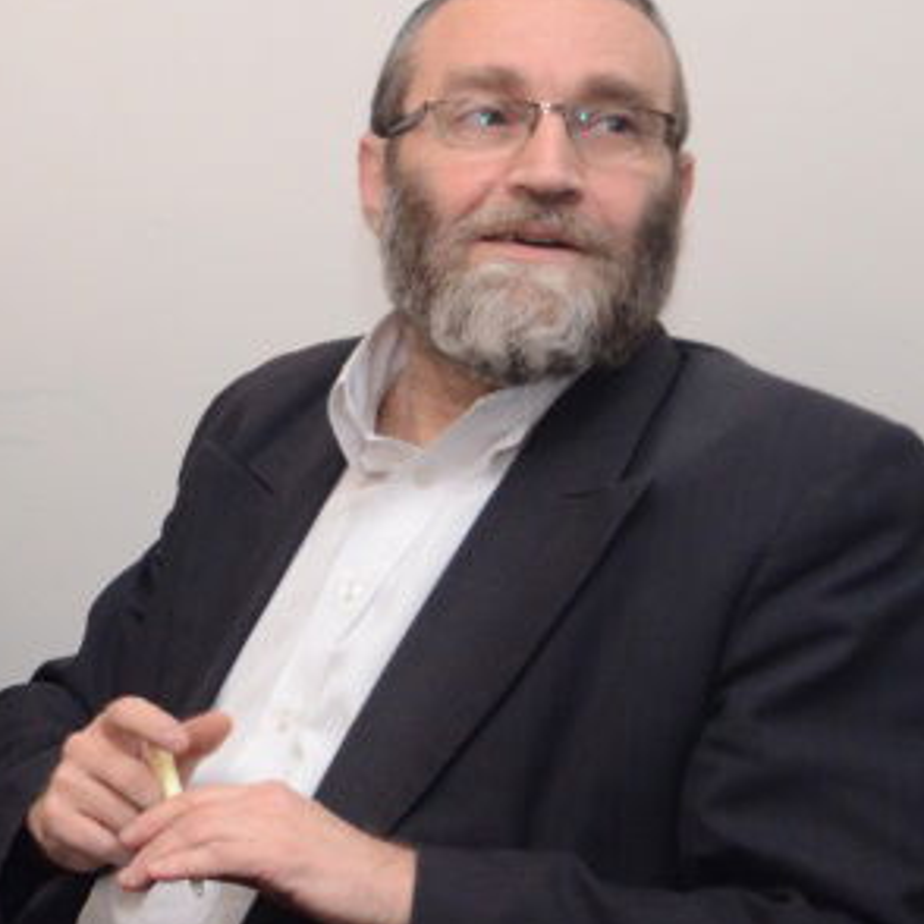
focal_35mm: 124
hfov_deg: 13.1
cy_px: 148
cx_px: -581
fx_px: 3745
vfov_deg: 14.0
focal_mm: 28
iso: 1250
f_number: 5.6
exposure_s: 1/100
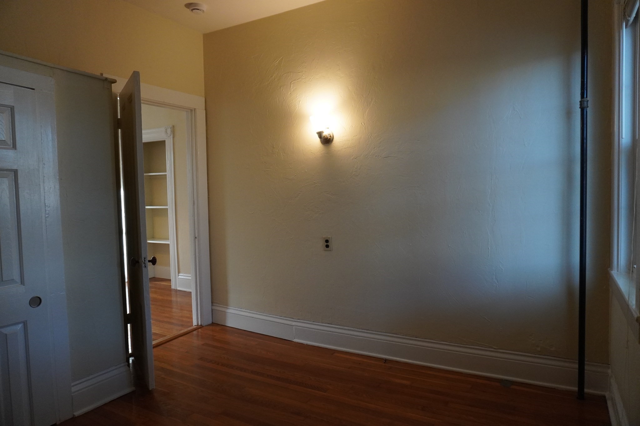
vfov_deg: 53.1
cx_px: 320
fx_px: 427
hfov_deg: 73.7
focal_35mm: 24
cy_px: 213
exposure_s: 1/160
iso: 1600
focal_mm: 16
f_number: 4
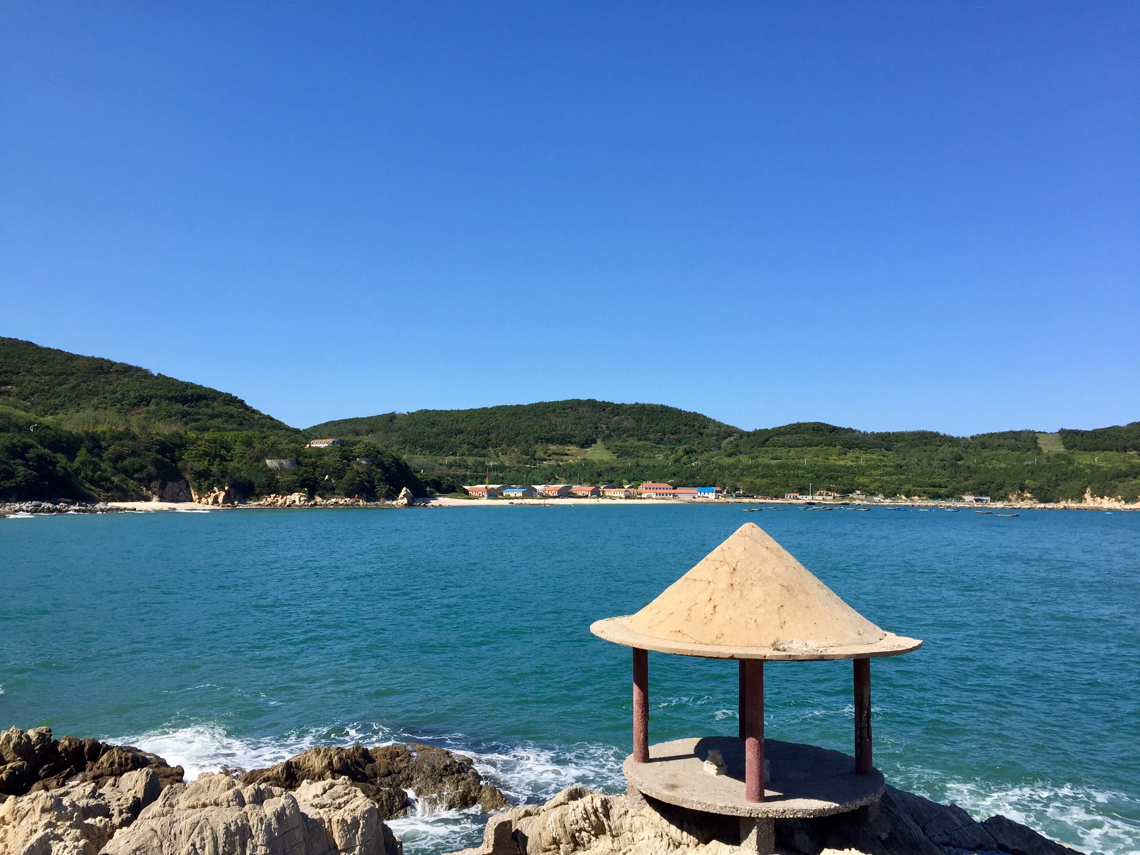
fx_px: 955
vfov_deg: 48.2
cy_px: 428
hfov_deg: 61.7
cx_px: 570
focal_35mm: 29
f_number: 2.2
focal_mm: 4.15
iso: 32
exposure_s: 1/1980
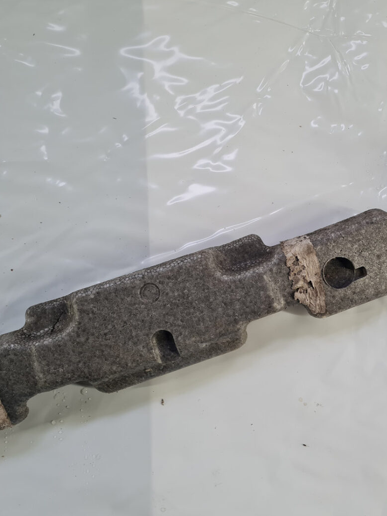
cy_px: 256
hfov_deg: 40.1
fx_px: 522
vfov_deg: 52.6
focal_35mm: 35
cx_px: 264
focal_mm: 5.4
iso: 100
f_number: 1.8
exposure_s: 1/100
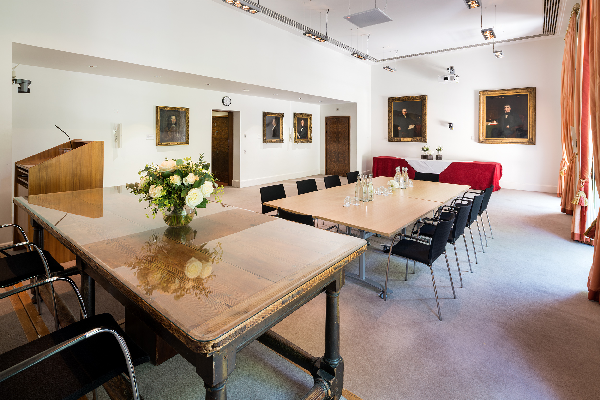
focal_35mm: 17
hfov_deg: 93.3
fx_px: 283
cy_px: 200
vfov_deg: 70.4
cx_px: 300
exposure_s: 1
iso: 100
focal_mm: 17
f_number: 11
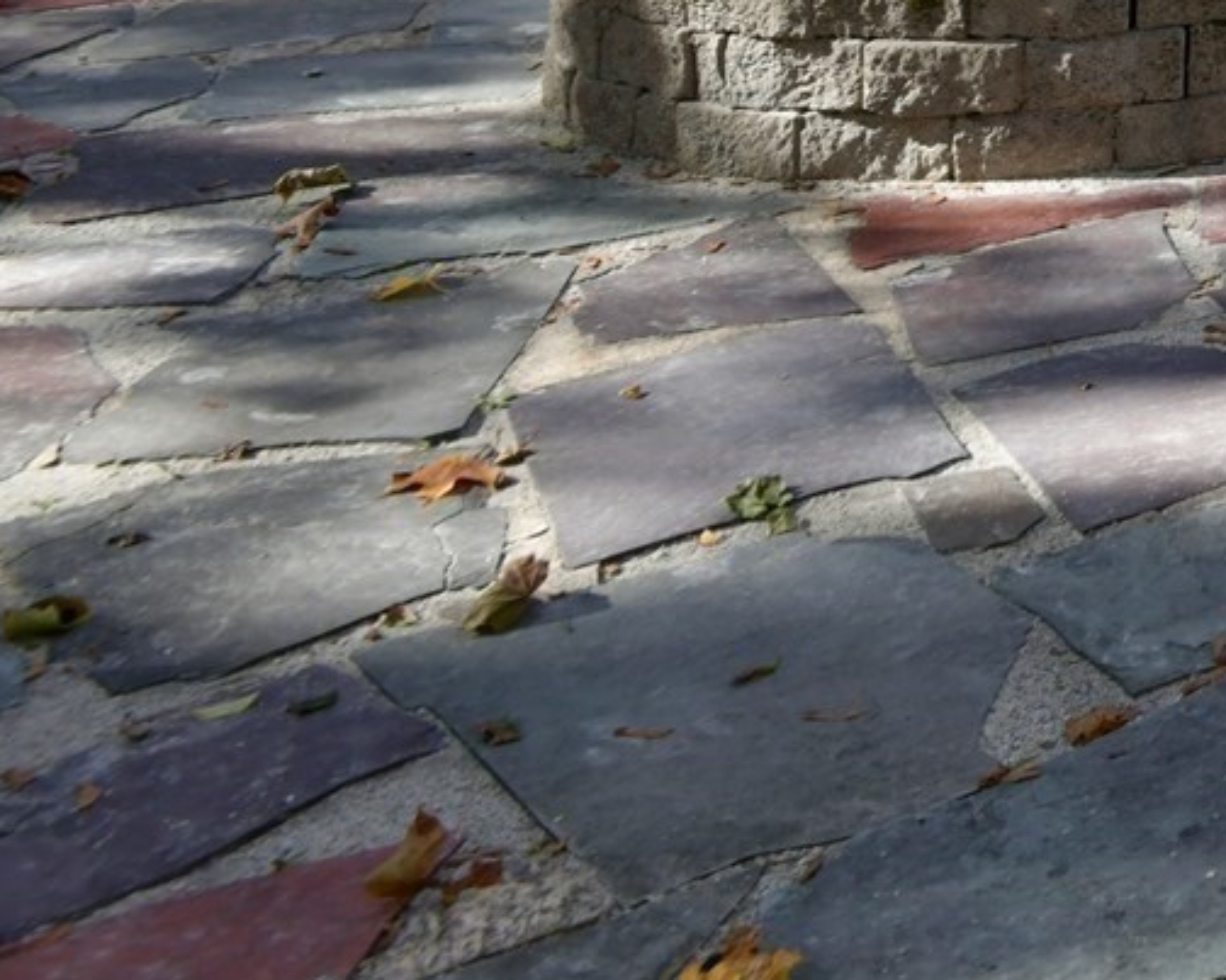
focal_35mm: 61
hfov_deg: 20.0
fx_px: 2213
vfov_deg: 20.0
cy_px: -653
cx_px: 2330
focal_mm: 16
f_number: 8
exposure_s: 1/400
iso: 320
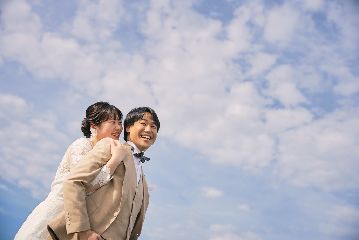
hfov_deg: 43.9
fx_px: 445
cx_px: 180
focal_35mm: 45
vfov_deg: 30.2
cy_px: 120
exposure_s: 1/2500
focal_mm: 44.6
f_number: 2.8
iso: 80
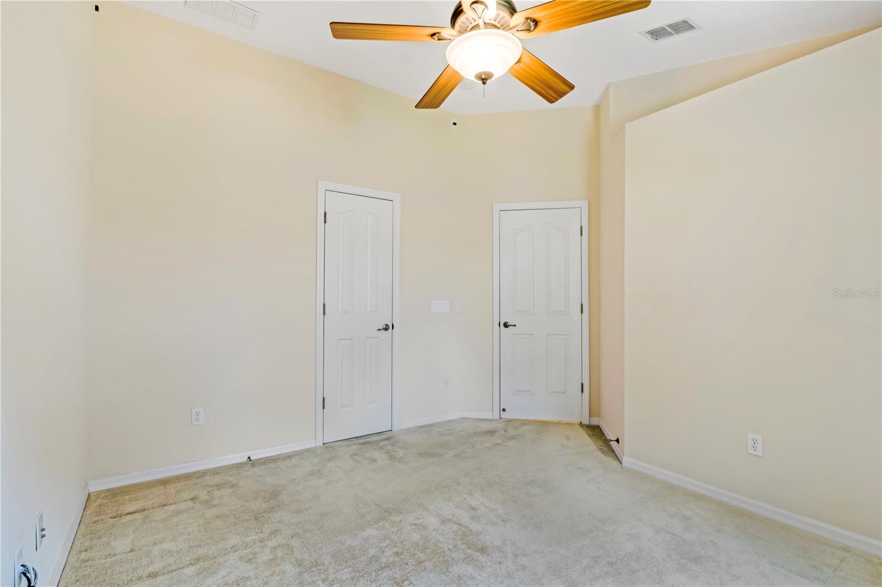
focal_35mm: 16
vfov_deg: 72.0
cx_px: 441
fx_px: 404
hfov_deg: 95.0
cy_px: 294
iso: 250
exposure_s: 1/125
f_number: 9
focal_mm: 11
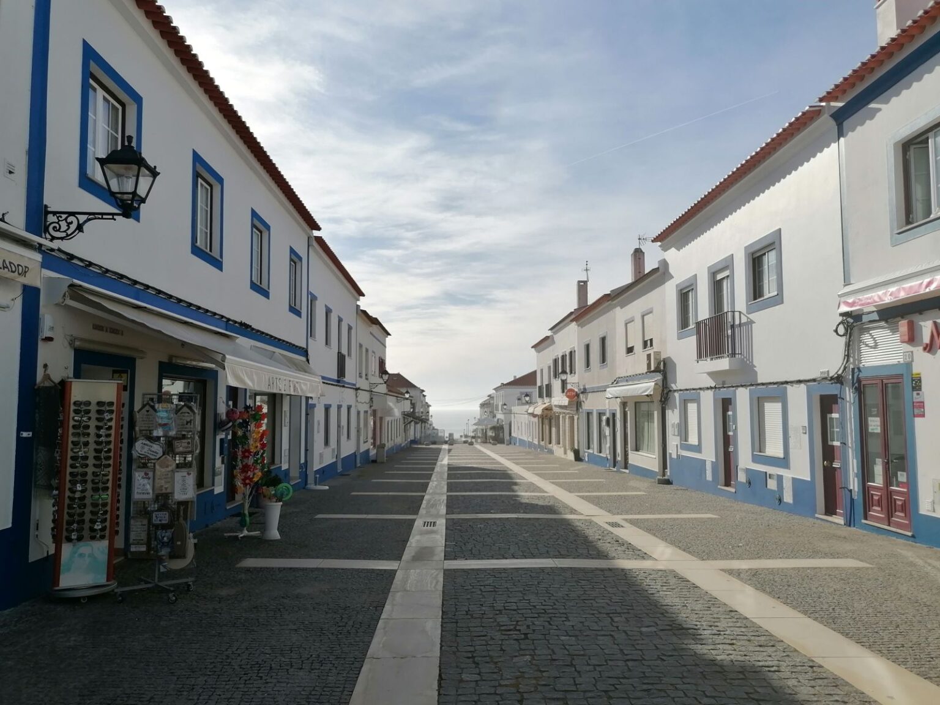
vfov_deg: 51.4
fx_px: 733
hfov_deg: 65.3
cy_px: 352
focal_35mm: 27
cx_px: 470
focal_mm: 4.75
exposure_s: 1/2174
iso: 50
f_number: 1.8
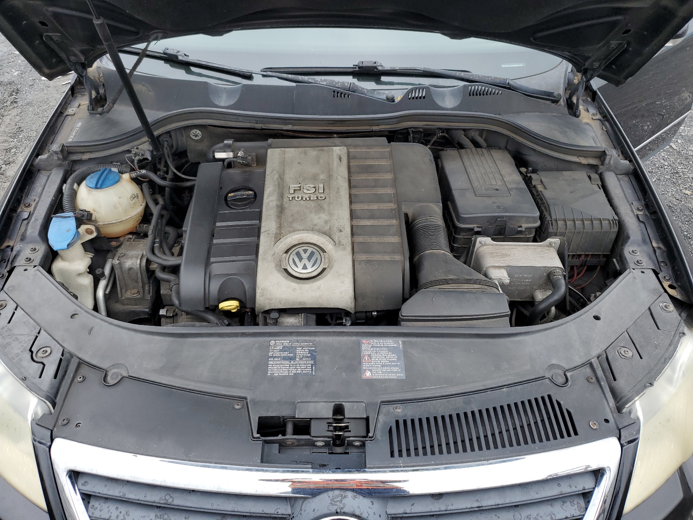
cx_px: 346
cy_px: 260
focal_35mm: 26
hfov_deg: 67.3
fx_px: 521
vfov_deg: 53.1
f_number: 1.5
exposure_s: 1/303
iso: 50
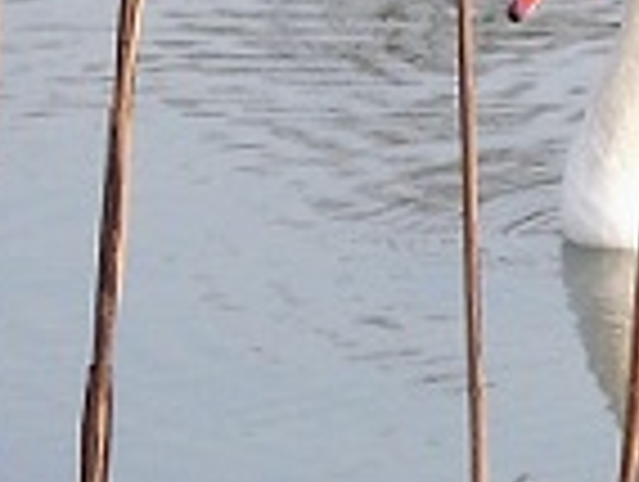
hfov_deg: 2.8
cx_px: 1053
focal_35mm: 709
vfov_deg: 2.1
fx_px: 13110
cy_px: -464
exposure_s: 1/90
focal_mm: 18.9
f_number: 5.6
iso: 100
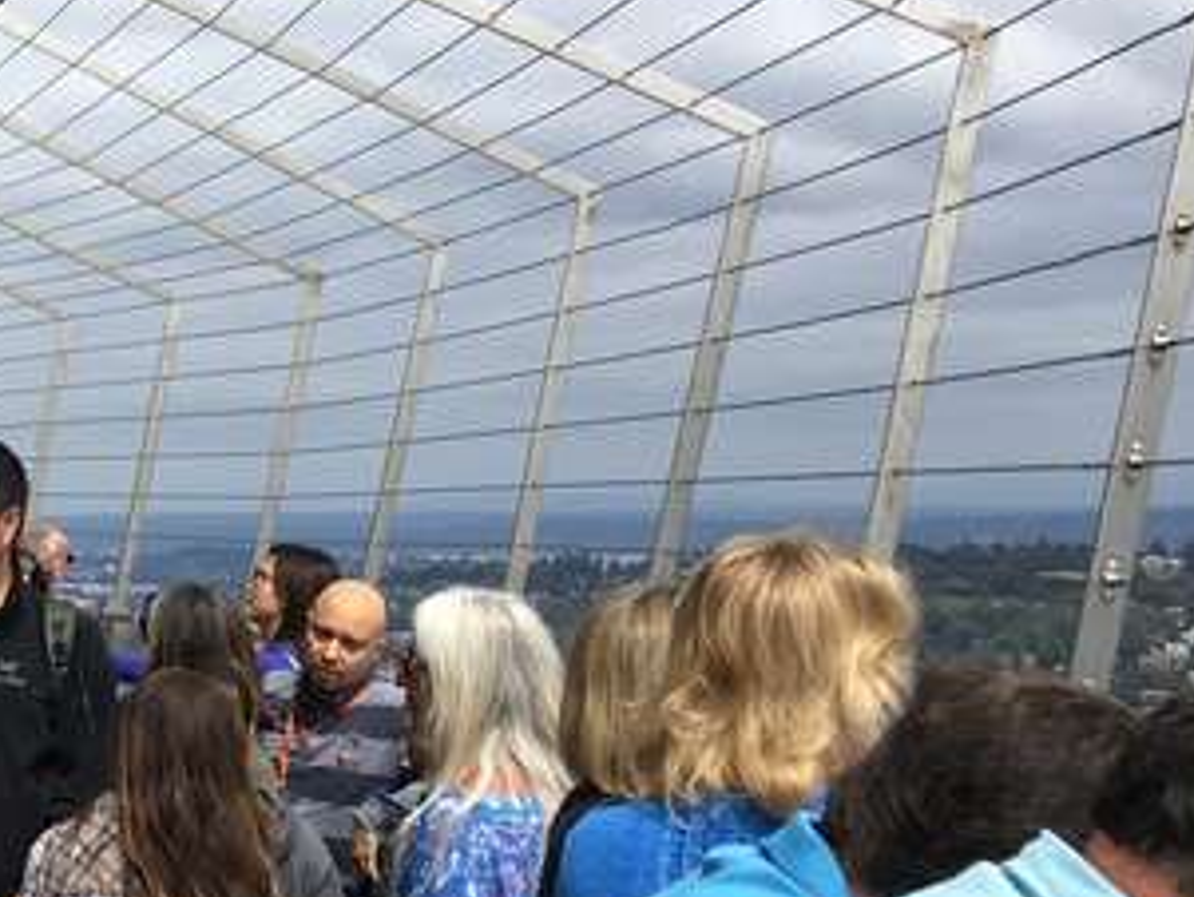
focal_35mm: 77
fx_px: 2657
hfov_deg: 23.6
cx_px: -155
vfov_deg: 19.1
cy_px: 306
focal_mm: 4.15
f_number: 2.2
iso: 25
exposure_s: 1/1832
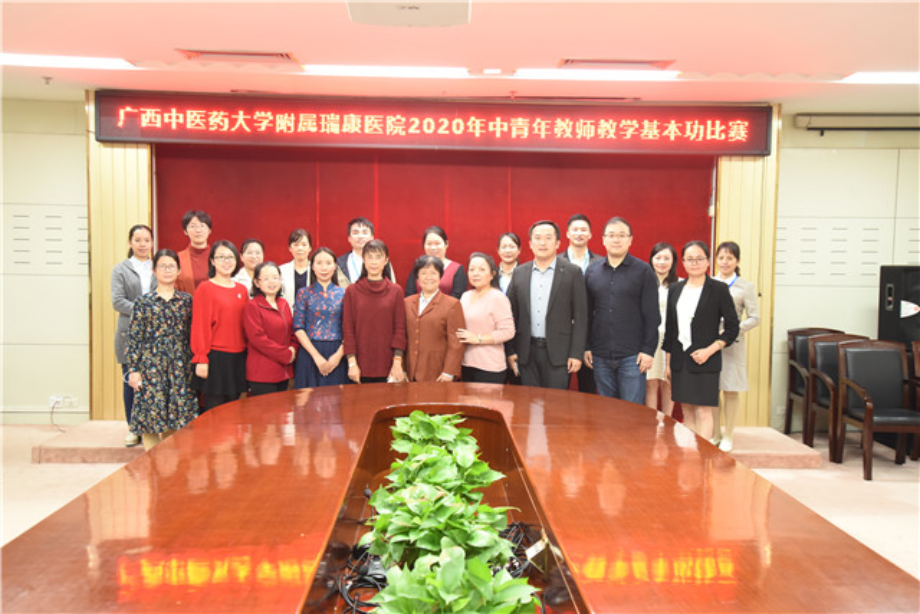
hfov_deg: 55.8
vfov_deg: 38.9
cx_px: 460
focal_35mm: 34
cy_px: 307
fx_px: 869
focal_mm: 34
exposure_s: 1/50
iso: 2500
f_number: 5
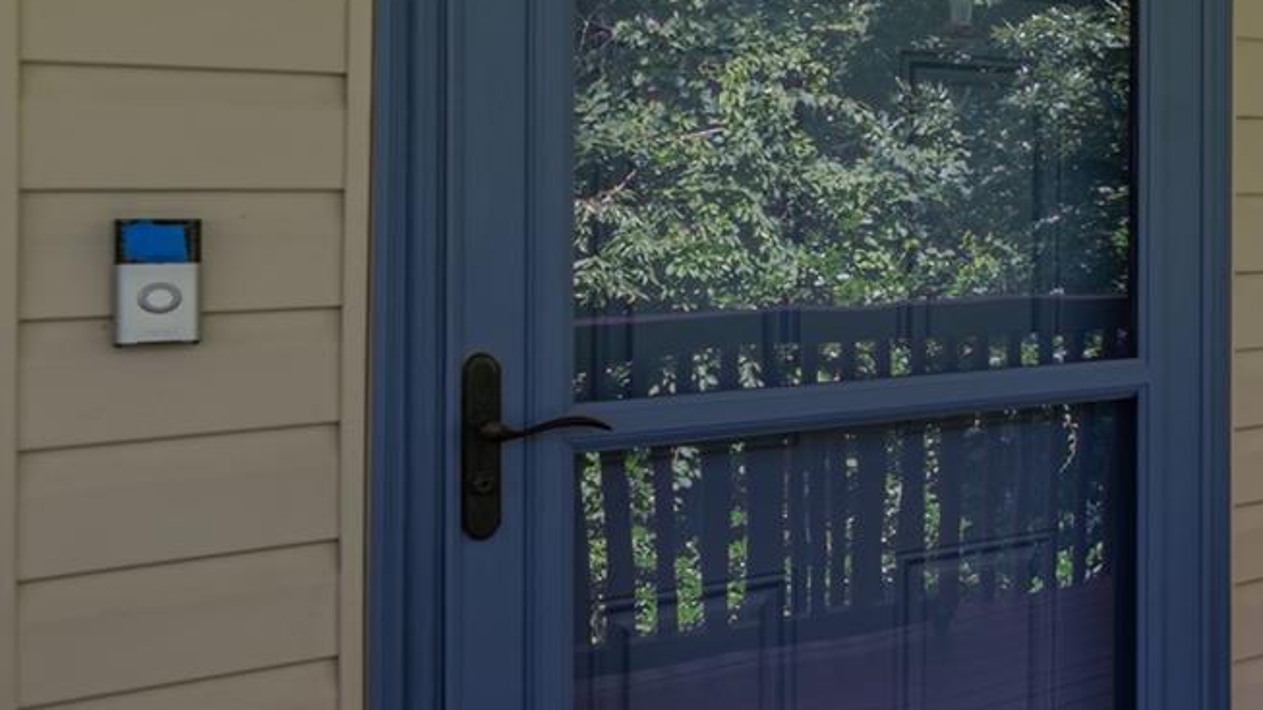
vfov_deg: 25.7
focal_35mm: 46
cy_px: 193
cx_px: 1886
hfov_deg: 28.7
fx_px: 1540
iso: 320
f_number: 7.1
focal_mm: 14
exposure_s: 1/320
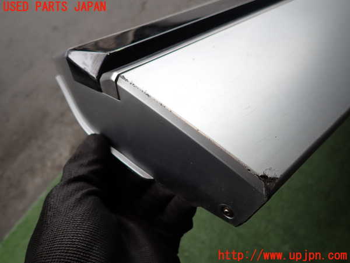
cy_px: 132
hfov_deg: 69.4
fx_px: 253
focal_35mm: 25
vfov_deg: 54.9
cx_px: 175
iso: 125
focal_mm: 4.5
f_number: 2
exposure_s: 1/125
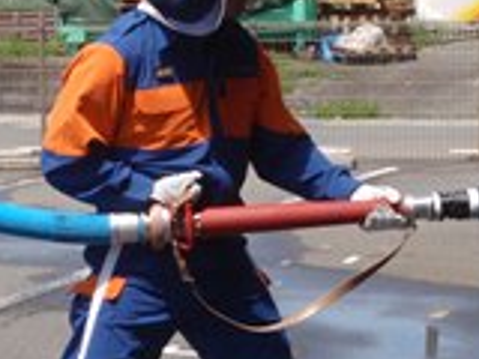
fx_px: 1896
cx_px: 90
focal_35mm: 137
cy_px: 197
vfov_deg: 10.8
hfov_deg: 14.3
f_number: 5
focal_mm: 8.89
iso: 64
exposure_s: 1/200
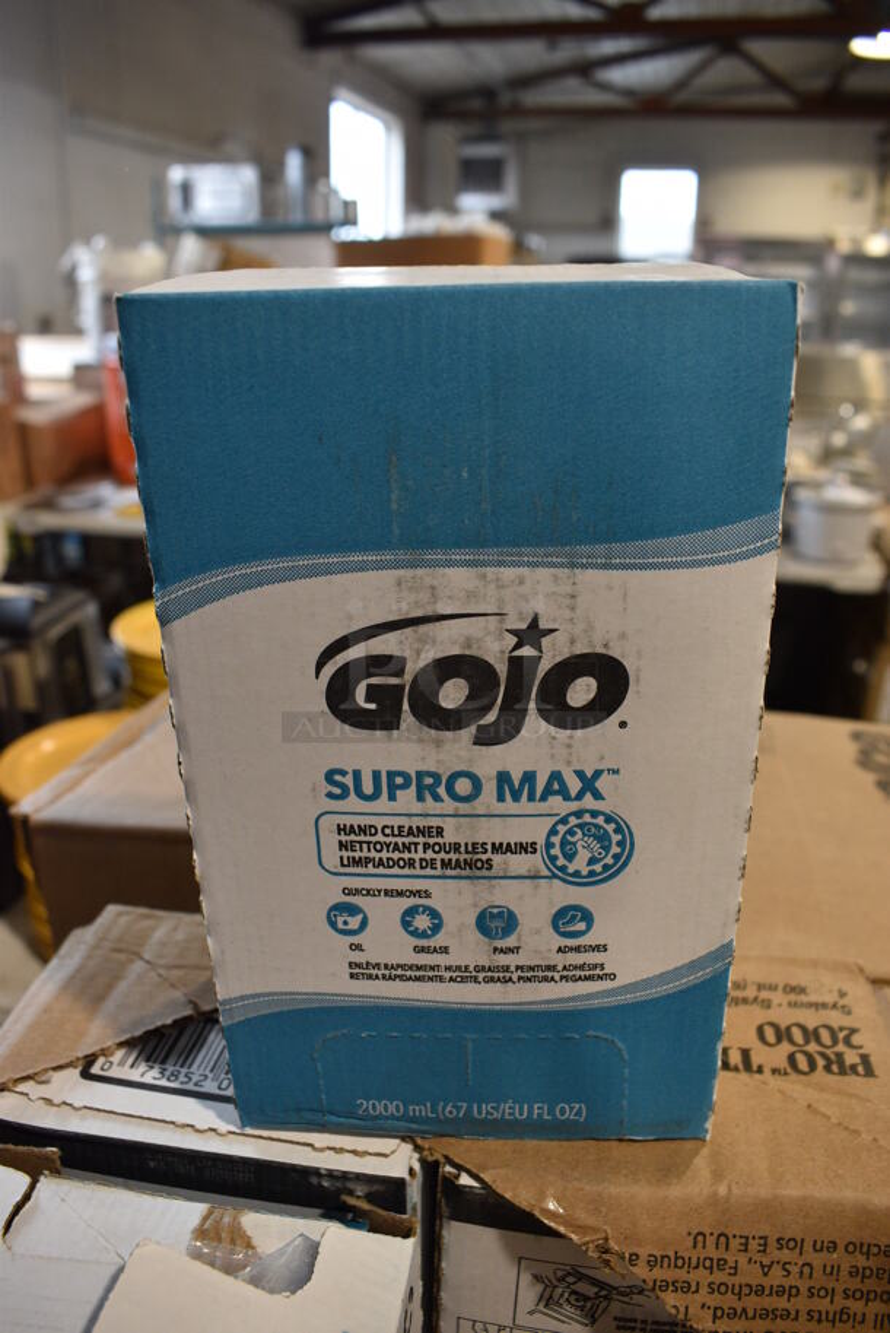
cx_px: 445
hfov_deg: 48.0
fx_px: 1000
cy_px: 666
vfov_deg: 67.3
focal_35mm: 27
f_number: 5.6
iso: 640
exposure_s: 1/60
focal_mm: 18
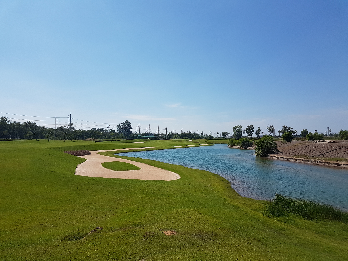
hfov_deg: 67.3
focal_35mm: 26
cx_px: 174
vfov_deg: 53.1
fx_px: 261
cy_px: 130
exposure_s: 1/3720
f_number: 1.7
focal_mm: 4.2
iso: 40
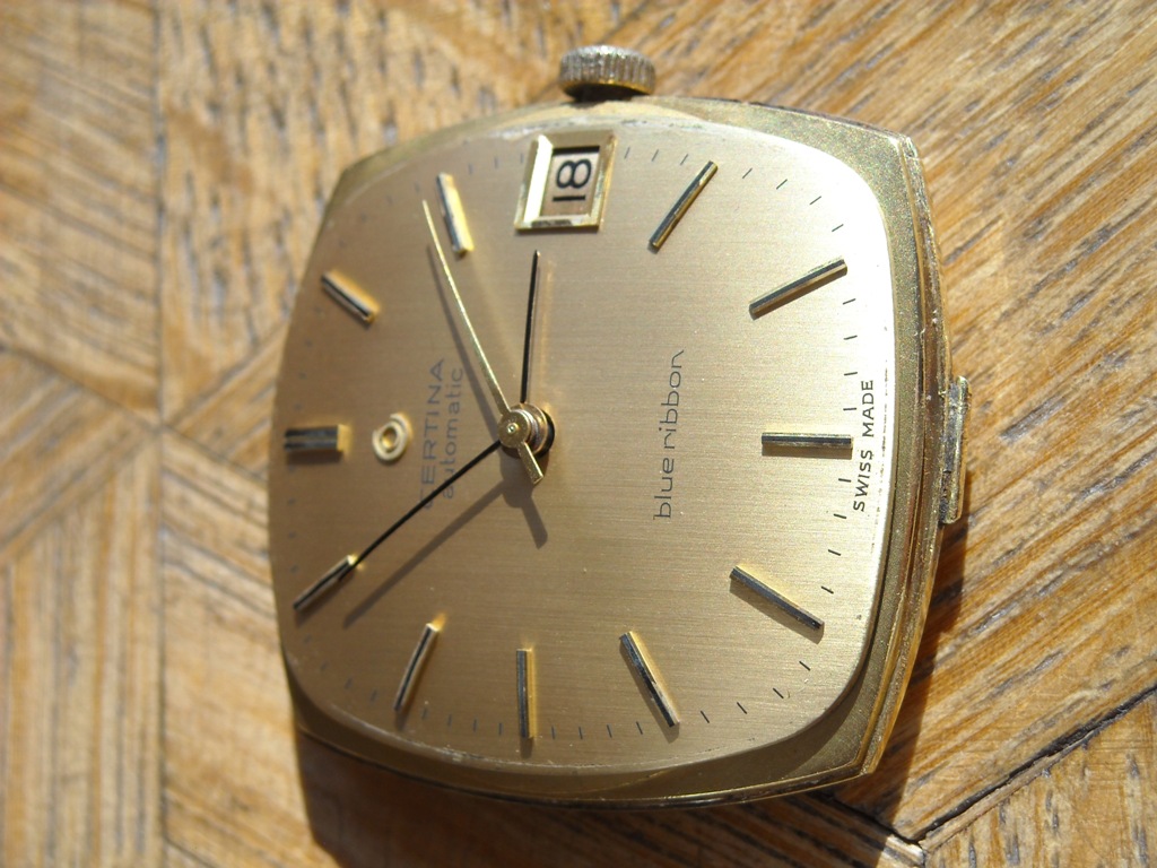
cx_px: 578
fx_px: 3142
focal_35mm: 94
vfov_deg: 15.7
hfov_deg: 20.9
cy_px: 434
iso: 64
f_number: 4.4
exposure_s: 1/272
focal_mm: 15.32
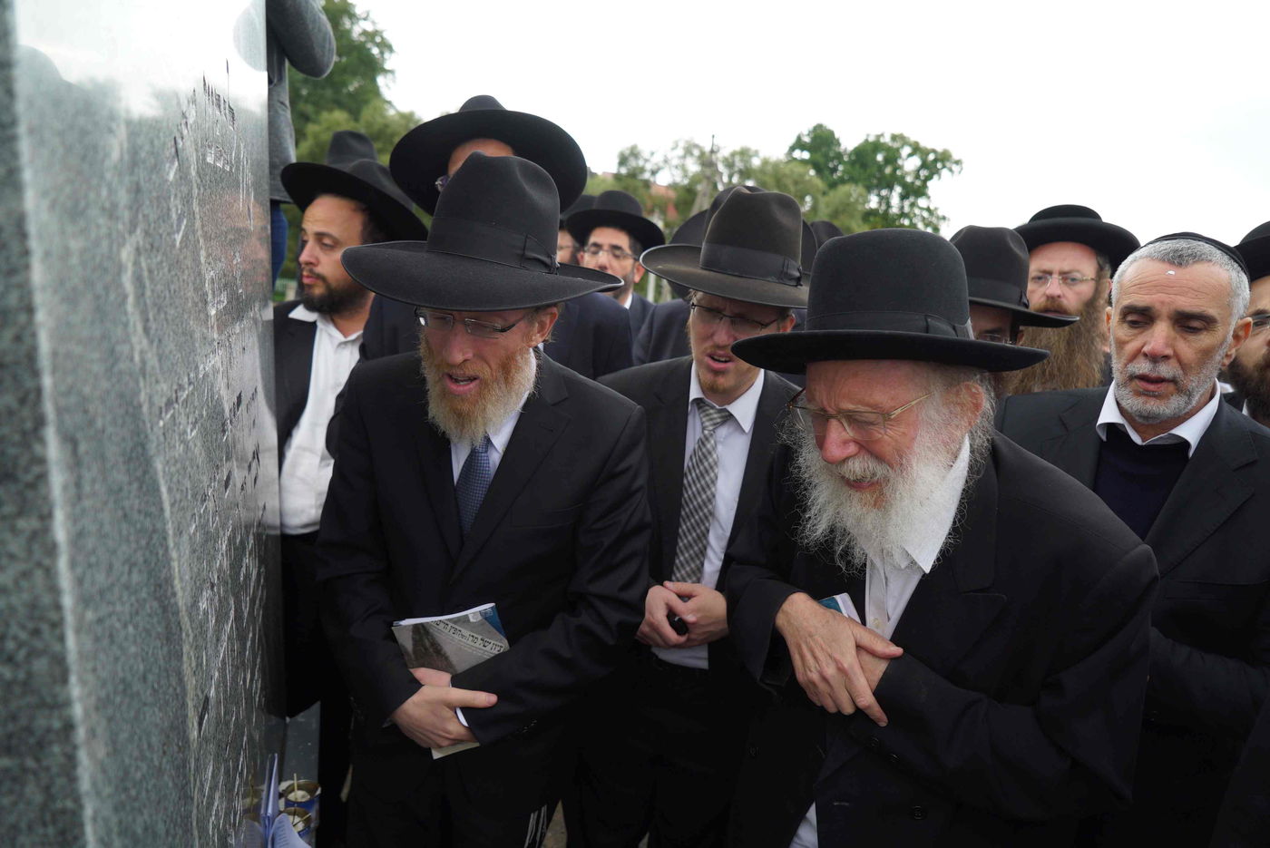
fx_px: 847
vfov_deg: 53.2
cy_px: 424
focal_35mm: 24
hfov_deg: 73.7
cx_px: 635
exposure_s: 1/320
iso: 500
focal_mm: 24
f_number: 4
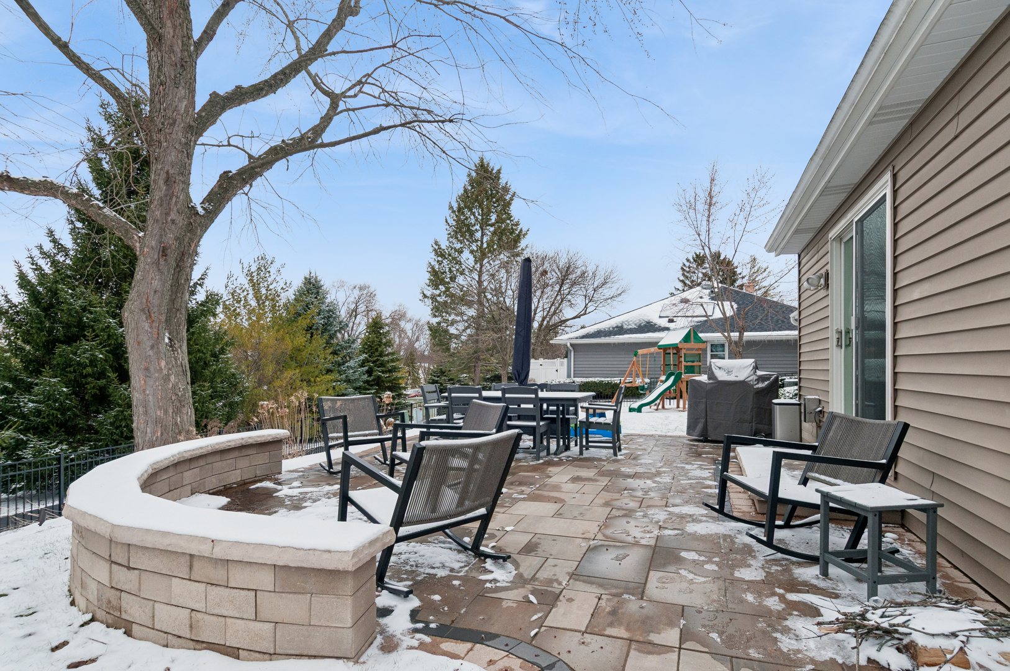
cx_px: 505
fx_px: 504
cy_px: 336
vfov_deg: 67.2
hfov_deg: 90.1
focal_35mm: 18
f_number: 8
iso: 250
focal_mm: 12
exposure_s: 1/250
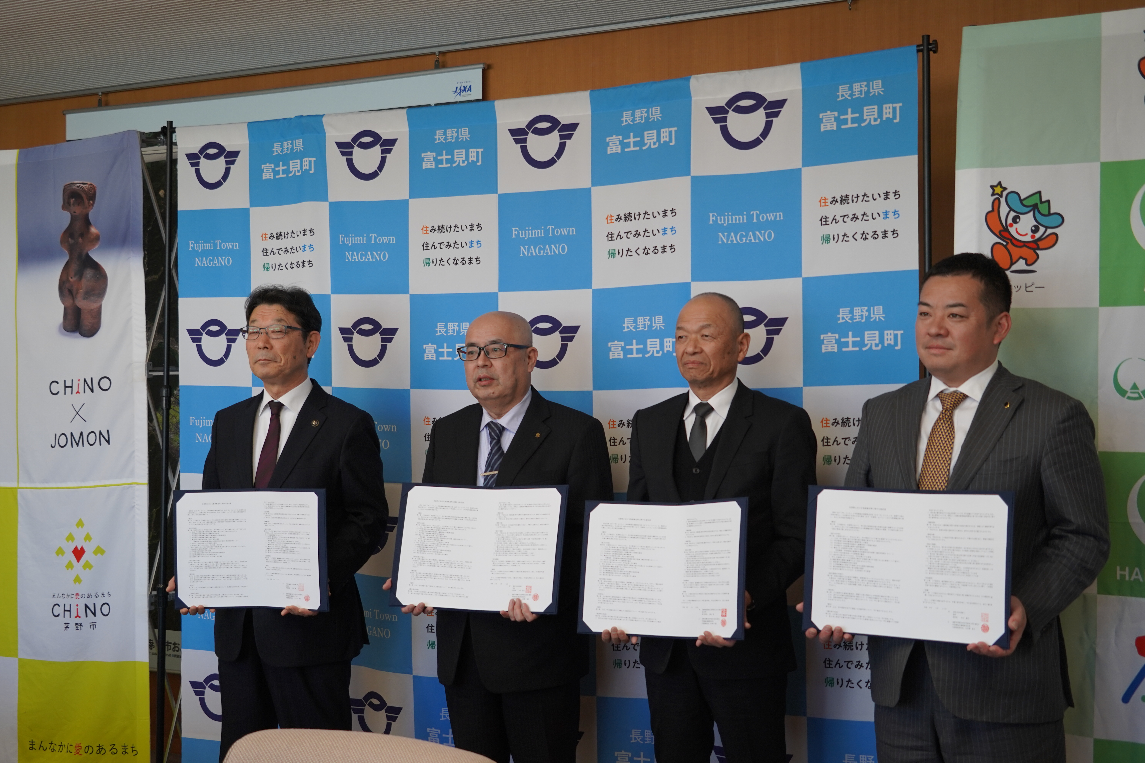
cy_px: 382
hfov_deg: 47.4
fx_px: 1304
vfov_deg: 32.6
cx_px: 572
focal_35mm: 41
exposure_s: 1/160
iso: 500
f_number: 4.5
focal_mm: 41
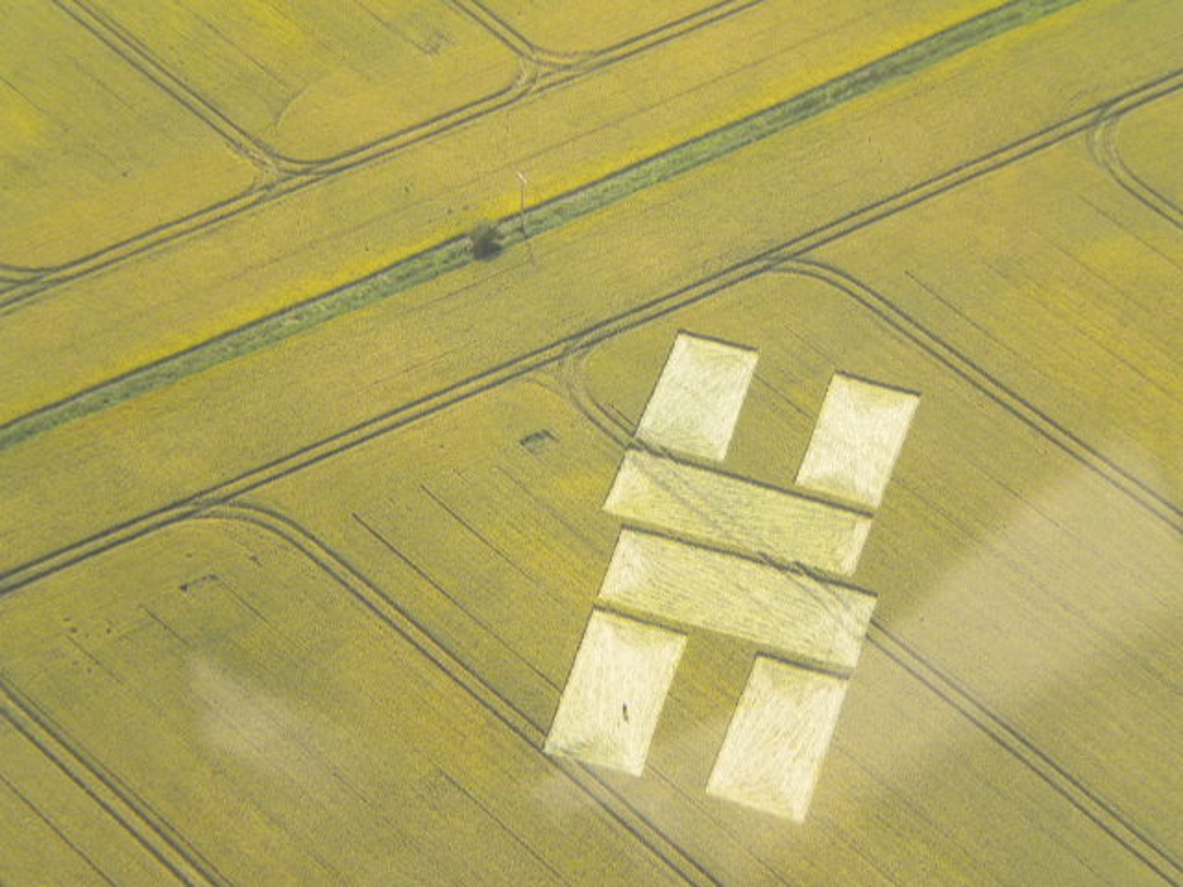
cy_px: 444
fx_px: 3588
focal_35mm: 105
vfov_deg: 14.1
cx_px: 592
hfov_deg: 18.7
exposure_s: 1/339
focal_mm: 18.9
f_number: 5.9
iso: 211
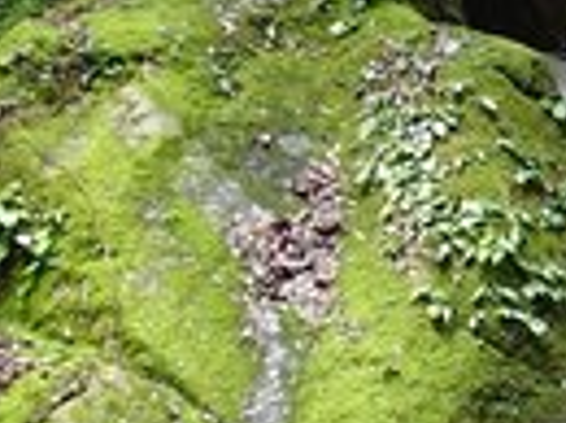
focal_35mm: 77
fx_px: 1257
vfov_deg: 18.7
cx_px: 845
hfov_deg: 21.4
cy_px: 401
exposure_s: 1/50
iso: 200
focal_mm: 4.5
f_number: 2
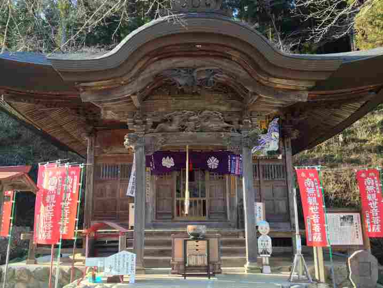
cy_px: 144
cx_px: 192
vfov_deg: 40.7
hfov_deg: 52.6
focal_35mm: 35
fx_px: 387
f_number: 2.4
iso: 50
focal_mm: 4.28
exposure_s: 1/122
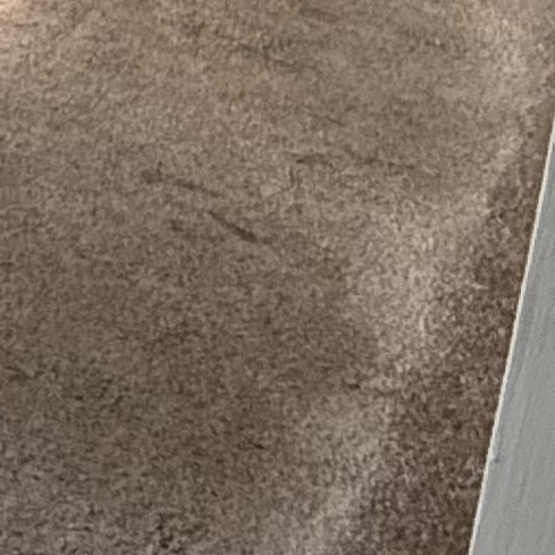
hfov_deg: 11.3
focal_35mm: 102
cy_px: -905
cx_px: -1068
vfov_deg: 12.2
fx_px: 1850
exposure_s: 1/99
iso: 160
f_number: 2.2
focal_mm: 2.22
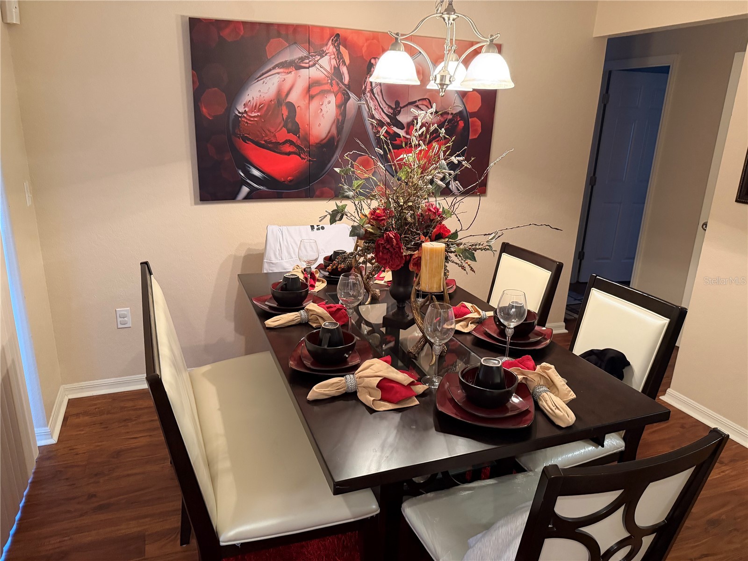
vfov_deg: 56.8
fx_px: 519
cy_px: 280
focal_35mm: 24
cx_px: 374
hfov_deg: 71.6
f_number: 1.78
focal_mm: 6.76
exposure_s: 1/60
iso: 500
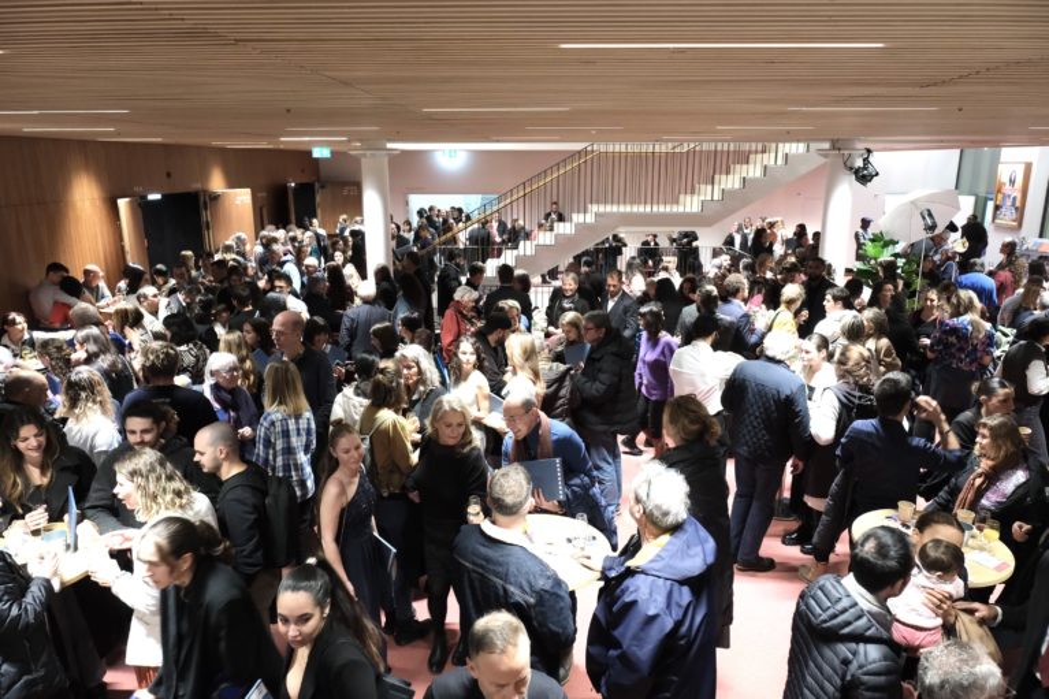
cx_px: 524
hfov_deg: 73.8
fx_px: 699
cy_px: 350
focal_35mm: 24
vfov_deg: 53.1
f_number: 4.5
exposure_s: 1/40
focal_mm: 16
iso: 3200
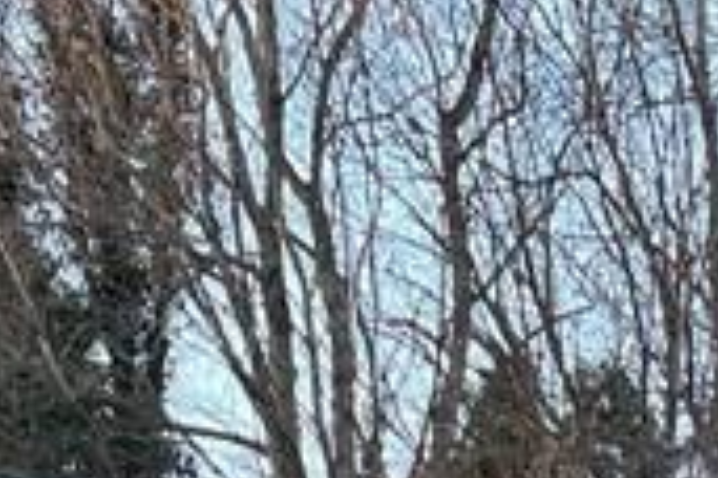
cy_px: 1577
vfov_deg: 7.2
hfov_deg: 12.6
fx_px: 3231
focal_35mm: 162
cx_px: 693
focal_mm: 5.7
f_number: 1.5
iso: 80
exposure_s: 1/121
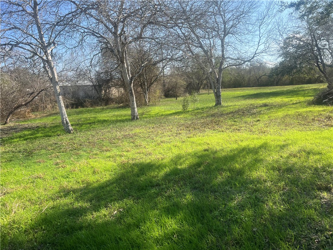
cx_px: 166
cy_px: 125
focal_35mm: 26
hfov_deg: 67.3
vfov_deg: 53.1
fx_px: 250
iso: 50
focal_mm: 5.7
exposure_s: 1/1751
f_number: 1.5
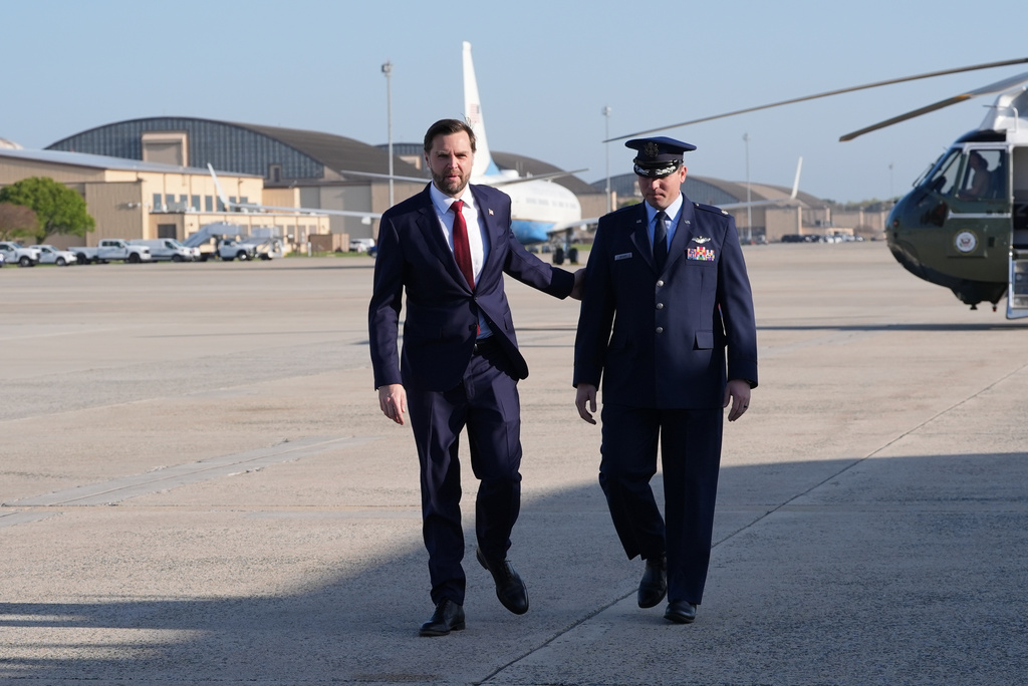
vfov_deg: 11.1
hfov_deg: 16.5
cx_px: 514
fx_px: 3543
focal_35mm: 124
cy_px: 343
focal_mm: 83
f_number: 7.1
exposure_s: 1/1250
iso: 400
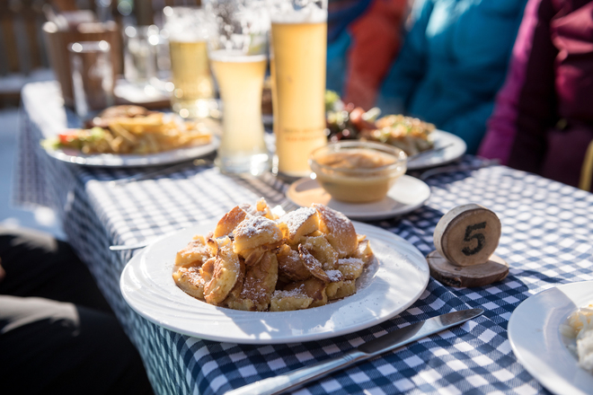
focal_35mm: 40
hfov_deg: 48.5
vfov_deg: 33.4
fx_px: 659
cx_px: 296
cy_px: 198
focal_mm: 40
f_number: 3.5
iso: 125
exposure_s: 1/2000
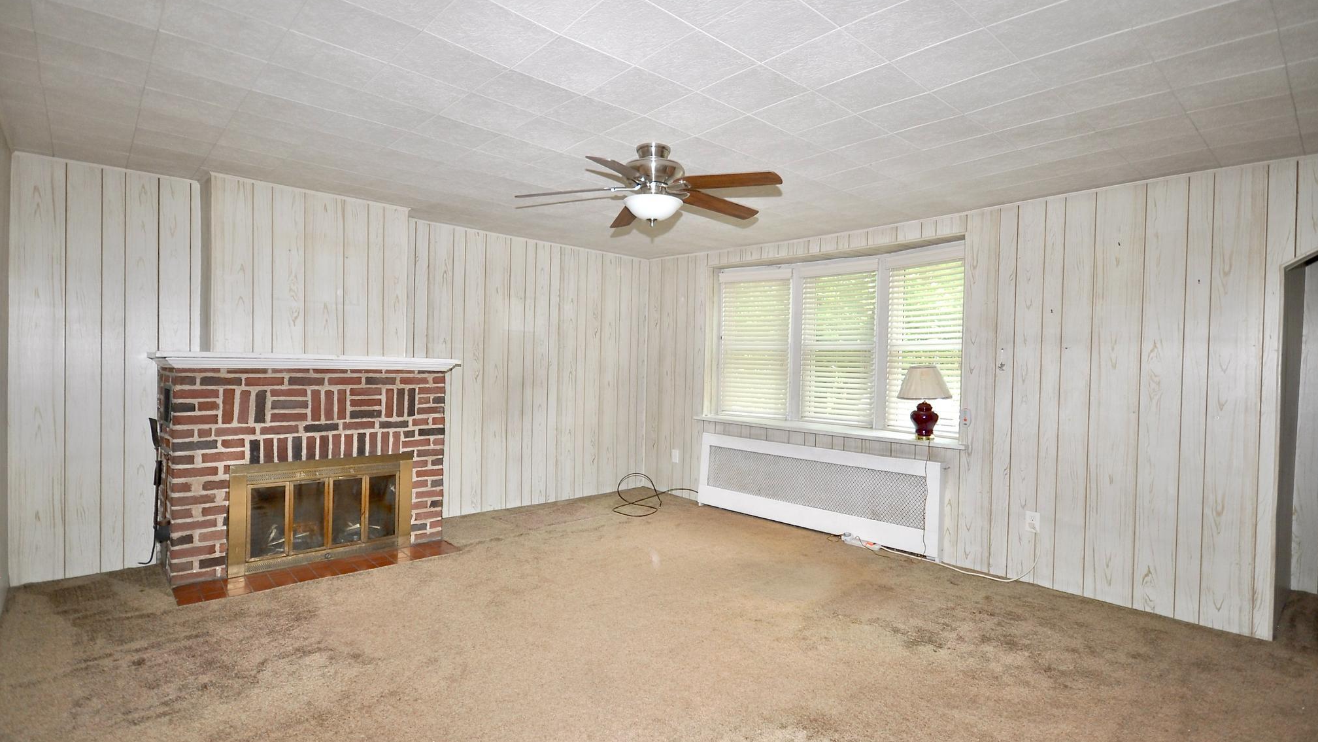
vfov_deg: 62.3
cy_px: 384
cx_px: 669
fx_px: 613
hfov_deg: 94.2
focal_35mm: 18
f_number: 4.5
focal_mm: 11
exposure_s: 1/60
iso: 320
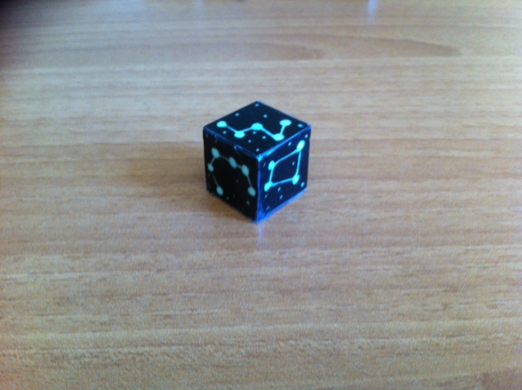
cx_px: 261
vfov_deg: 40.6
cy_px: 195
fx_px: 527
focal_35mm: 35
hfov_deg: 52.7
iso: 125
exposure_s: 1/15
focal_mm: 3.85
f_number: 2.8
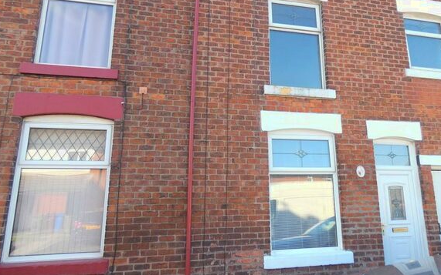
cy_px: 123
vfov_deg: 47.5
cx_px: 259
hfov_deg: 69.9
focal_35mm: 26
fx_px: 313
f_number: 2.8
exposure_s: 1/160
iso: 80
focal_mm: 3.6
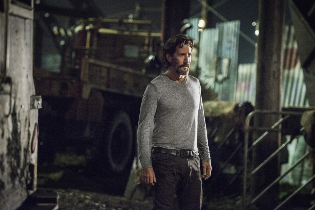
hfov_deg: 18.3
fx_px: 980
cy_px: 105
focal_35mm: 112
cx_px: 158
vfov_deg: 12.2
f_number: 2.8
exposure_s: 1/60
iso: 5000
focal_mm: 112
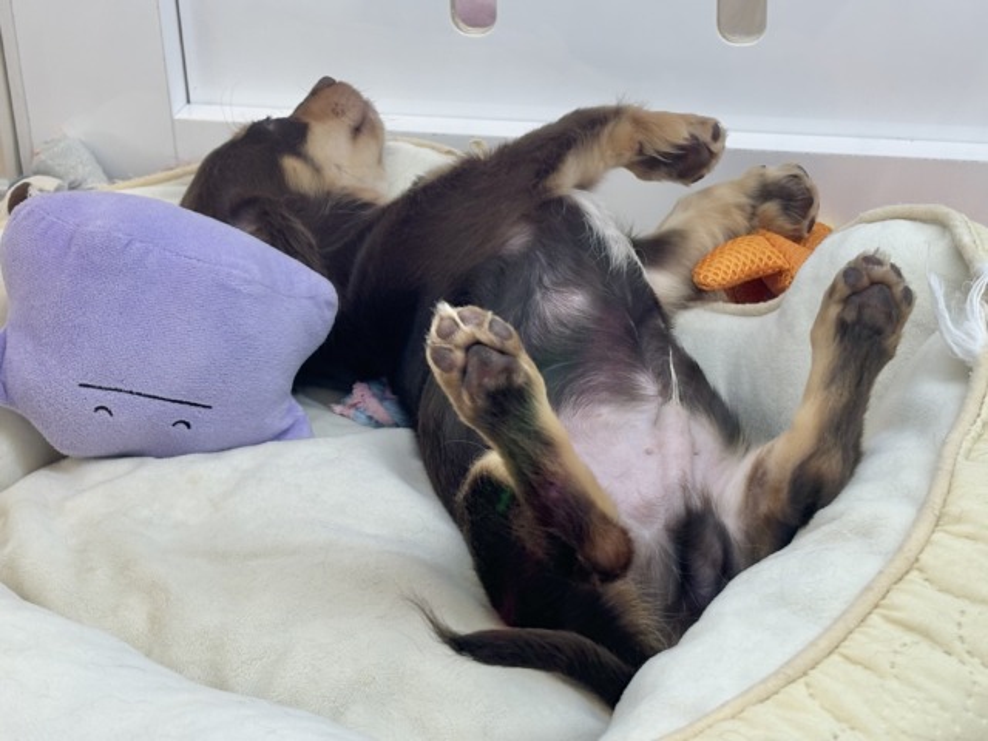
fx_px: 1484
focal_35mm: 52
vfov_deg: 28.0
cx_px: 494
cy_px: 370
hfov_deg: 36.8
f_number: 1.6
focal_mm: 5.96
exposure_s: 1/100
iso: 40
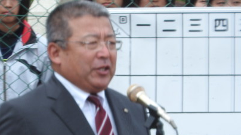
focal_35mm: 1051
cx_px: 94
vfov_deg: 1.2
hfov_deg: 2.1
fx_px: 6714
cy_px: 106
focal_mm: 116.5
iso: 100
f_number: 5.6
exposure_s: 1/250
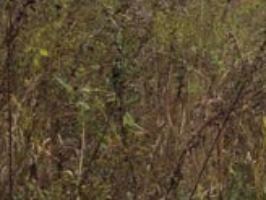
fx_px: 1122
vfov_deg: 10.0
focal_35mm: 146
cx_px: 444
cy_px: -33
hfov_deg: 12.6
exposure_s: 1/2857
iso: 20
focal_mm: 3.99
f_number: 1.8
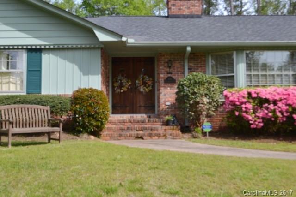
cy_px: 98
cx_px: 148
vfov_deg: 34.2
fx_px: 321
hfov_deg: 49.5
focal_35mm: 39
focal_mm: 26
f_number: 6.3
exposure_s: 1/160
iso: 100
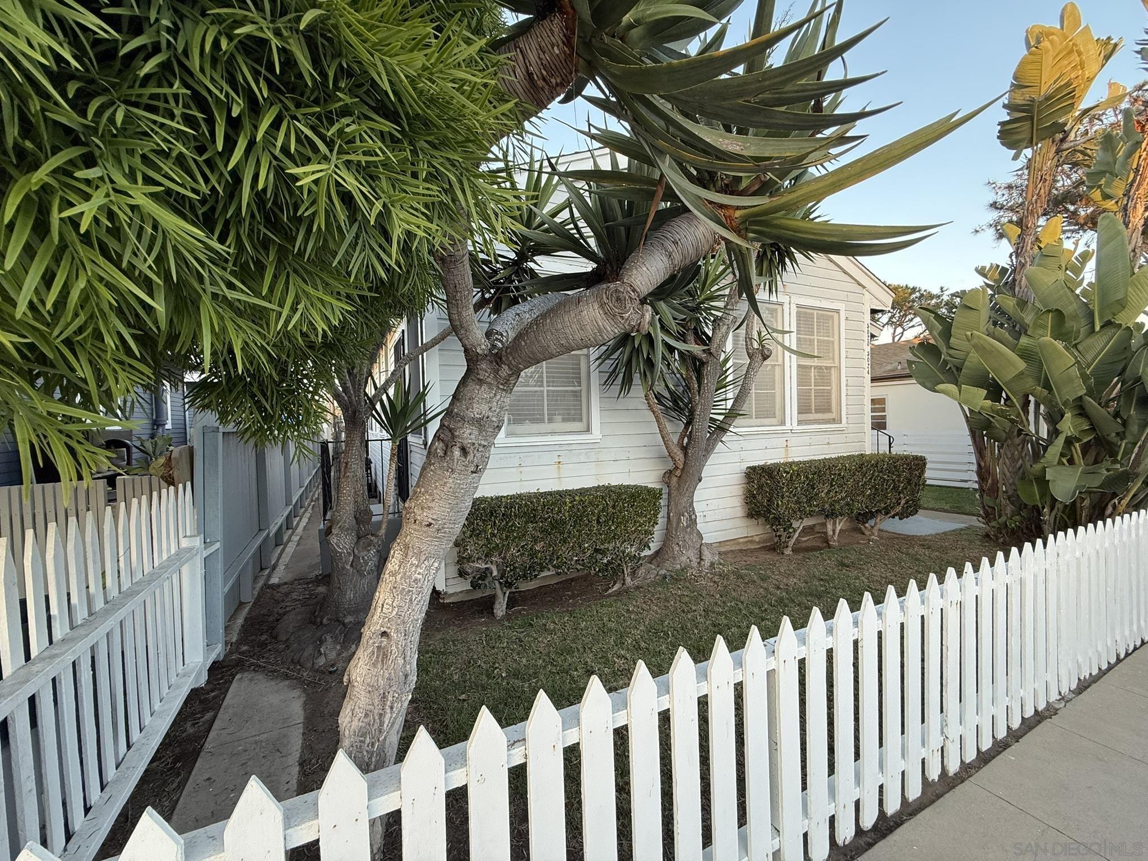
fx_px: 464
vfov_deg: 85.7
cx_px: 574
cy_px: 430
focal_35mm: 14
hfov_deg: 102.1
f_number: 2.2
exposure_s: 1/99
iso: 125
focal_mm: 2.22
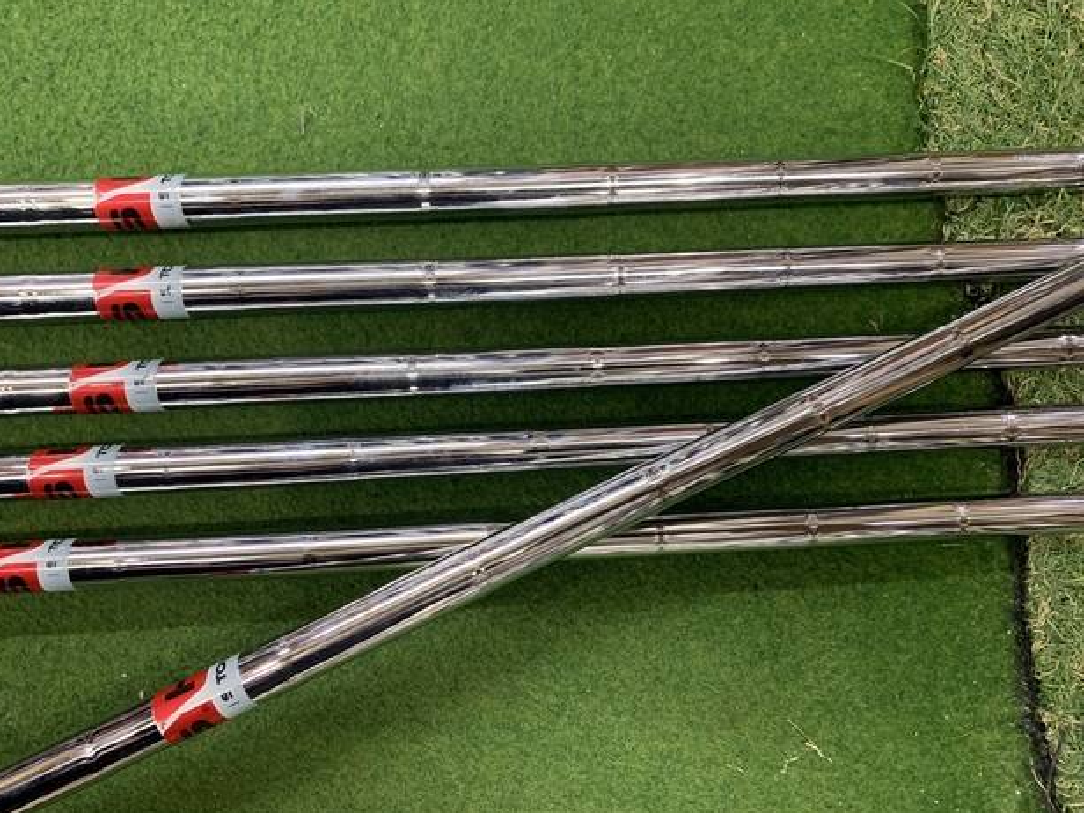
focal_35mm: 27
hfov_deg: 65.3
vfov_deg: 51.4
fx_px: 846
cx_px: 523
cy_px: 414
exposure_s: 1/60
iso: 250
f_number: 1.8
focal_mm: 4.25
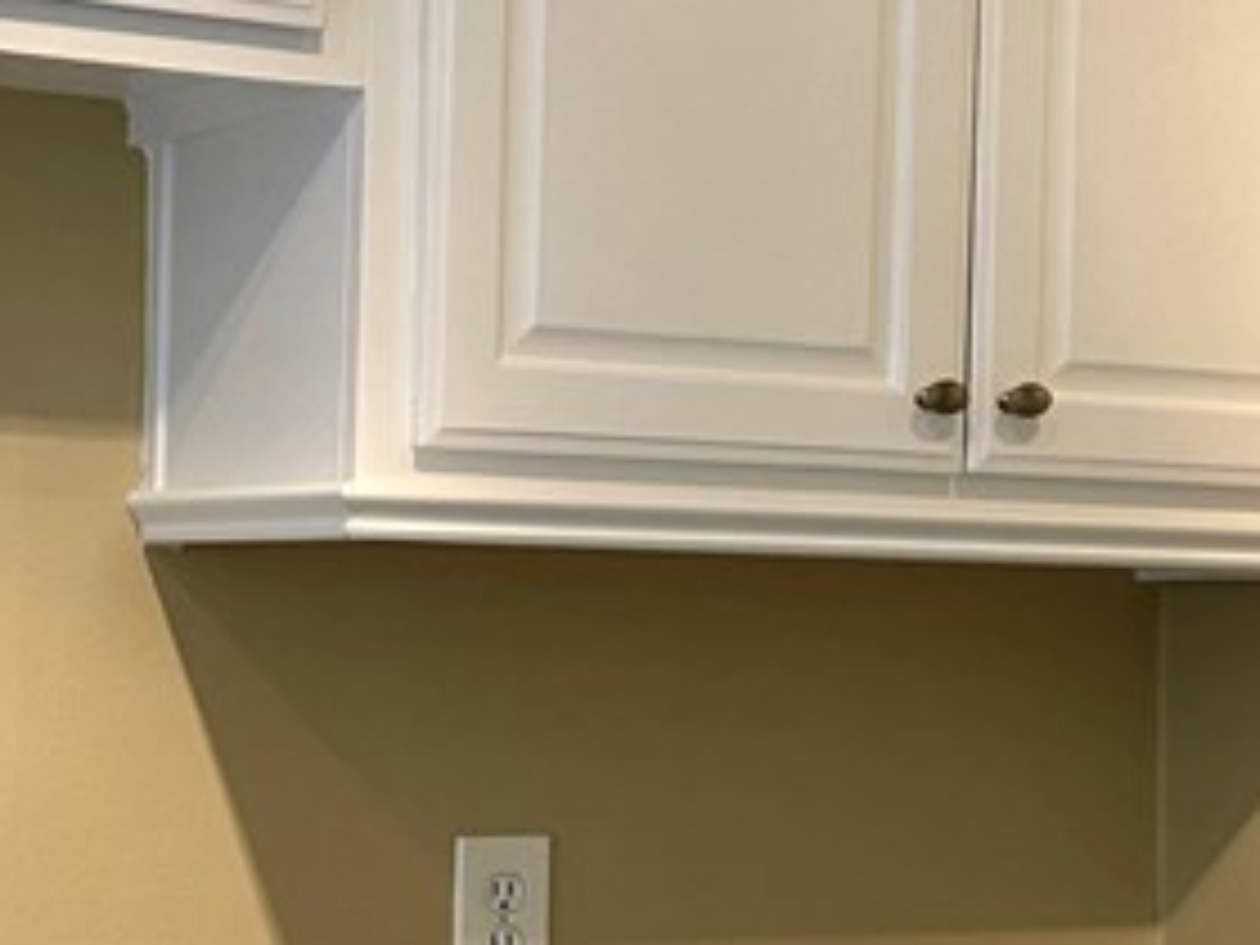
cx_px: 482
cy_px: 612
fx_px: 3458
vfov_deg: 15.5
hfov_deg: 20.6
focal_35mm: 95
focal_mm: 4.2
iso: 80
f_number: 1.6
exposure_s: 1/60
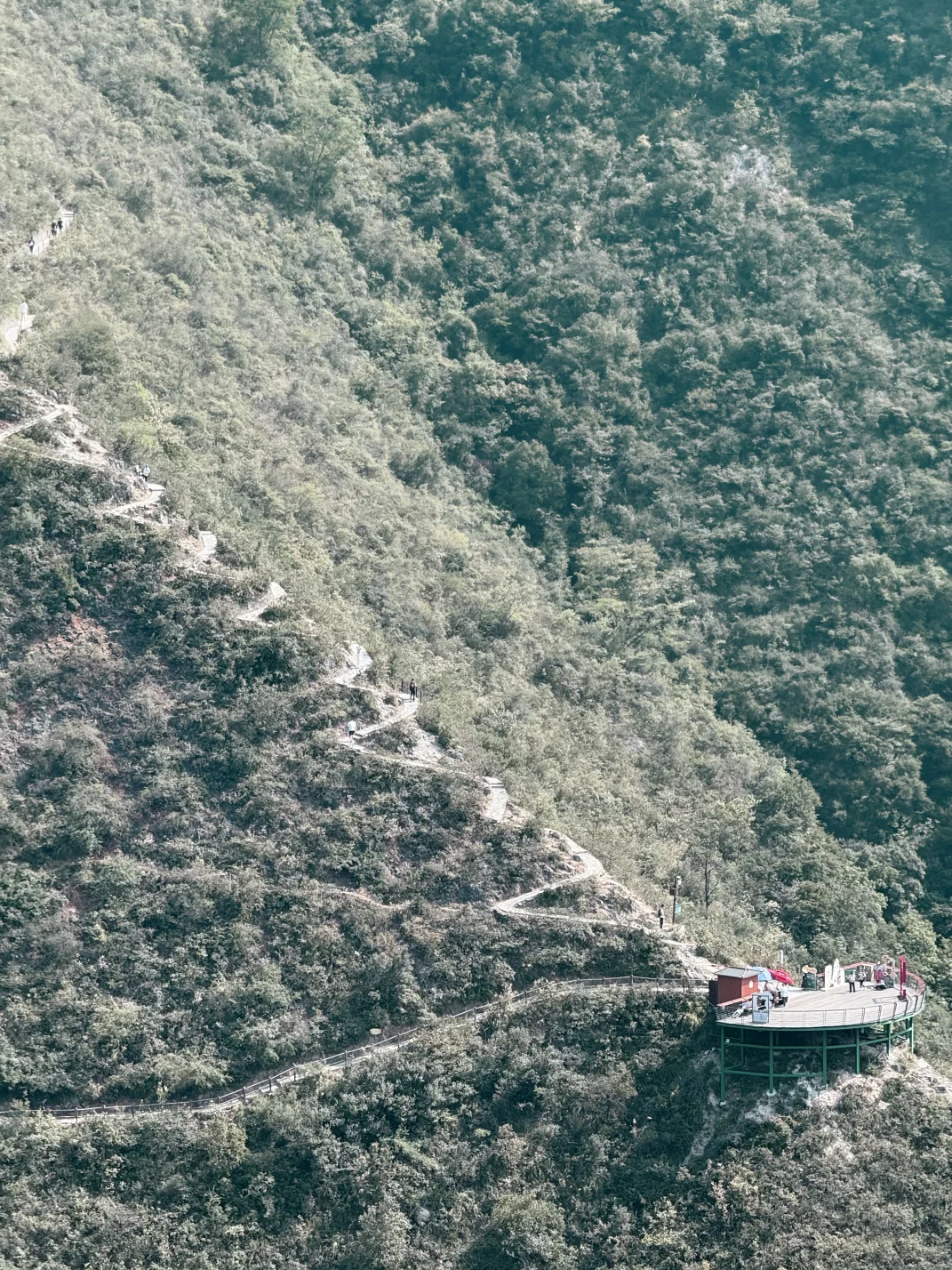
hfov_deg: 12.2
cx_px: 479
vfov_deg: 16.3
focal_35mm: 121
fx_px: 4437
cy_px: 635
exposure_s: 1/497
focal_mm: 15.66
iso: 50
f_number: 2.8
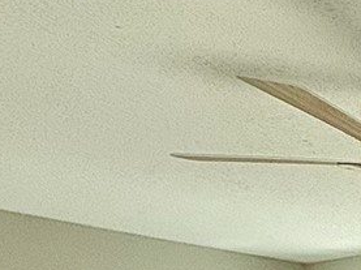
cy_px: 526
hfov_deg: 14.9
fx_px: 844
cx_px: 863
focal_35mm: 81
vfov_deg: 15.1
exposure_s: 1/899
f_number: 2.2
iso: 40
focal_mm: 2.22
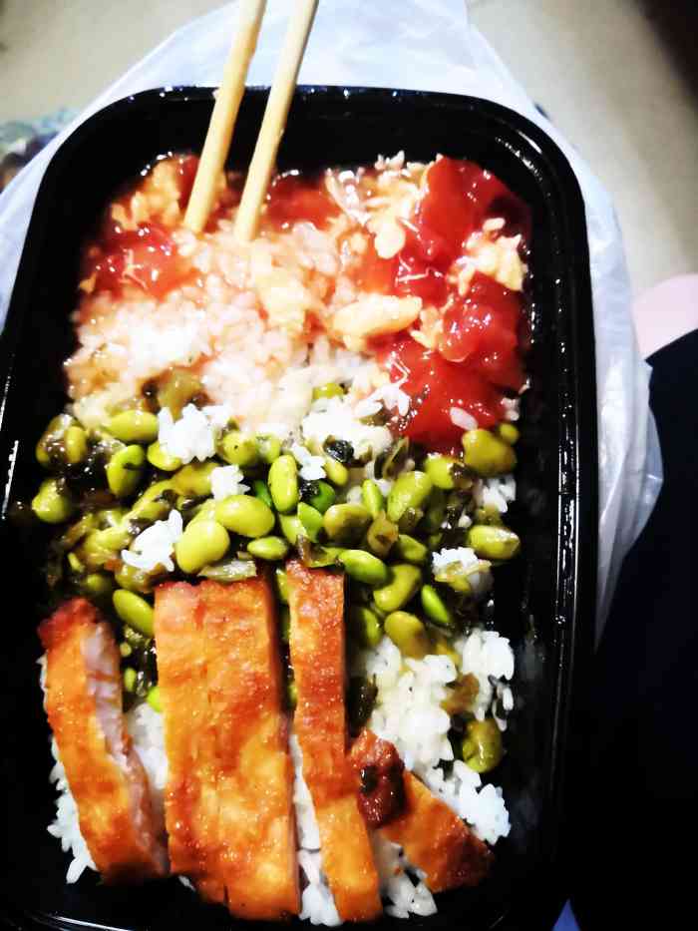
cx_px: 349
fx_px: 726
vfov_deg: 65.3
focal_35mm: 27
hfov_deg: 51.4
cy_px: 466
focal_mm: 3.95
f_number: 1.8
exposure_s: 1/12.5
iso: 1250
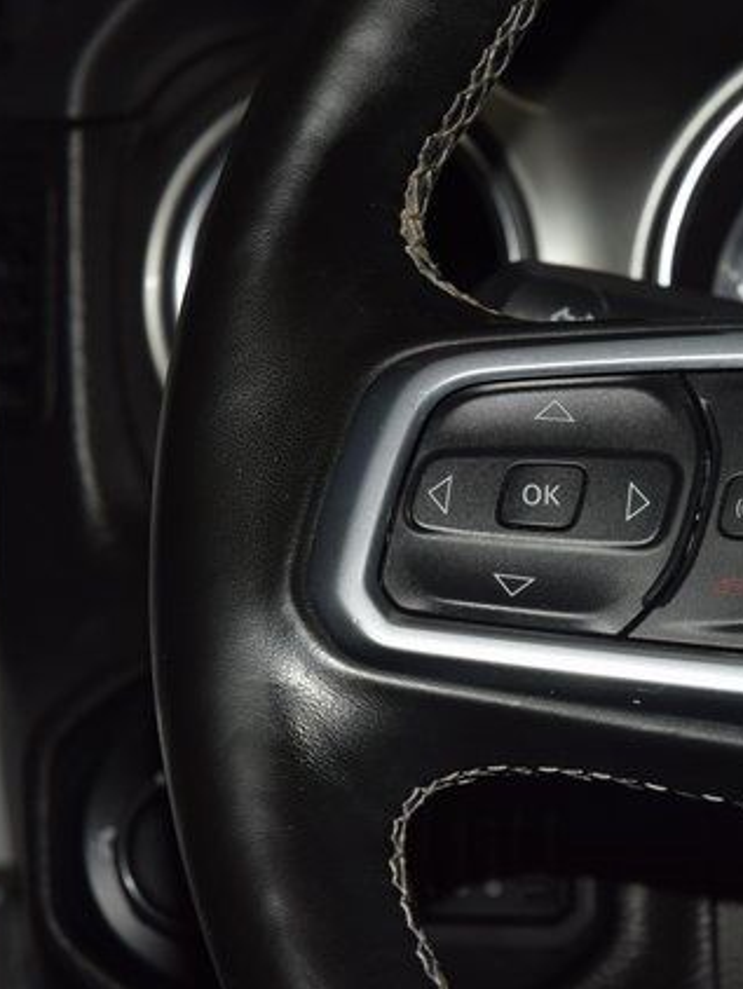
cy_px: 498
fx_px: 4374
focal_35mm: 153
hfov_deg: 9.7
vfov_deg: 12.9
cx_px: 532
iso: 100
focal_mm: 70
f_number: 8
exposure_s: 1/125
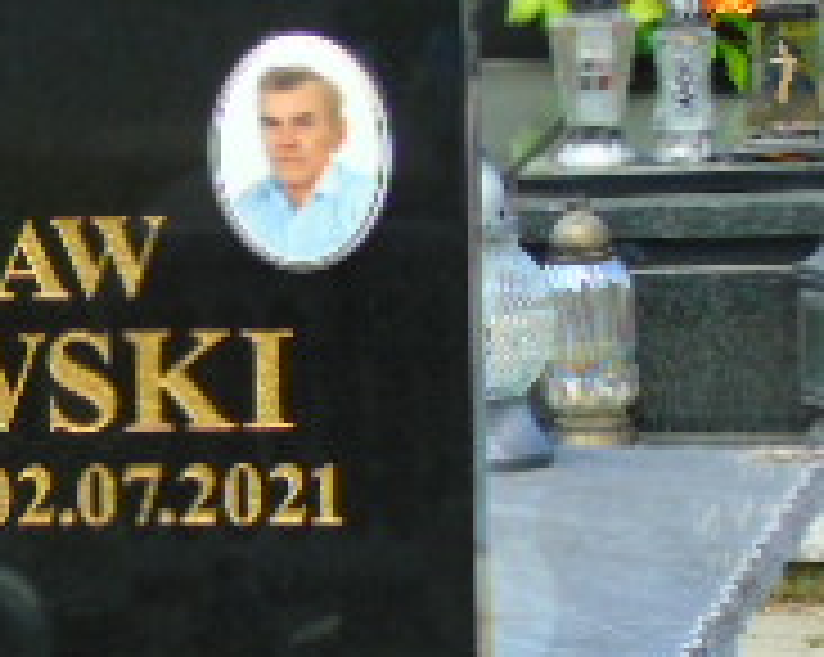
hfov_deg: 8.9
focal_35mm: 212
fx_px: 5165
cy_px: 684
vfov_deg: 7.2
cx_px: -396
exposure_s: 1/200
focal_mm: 11
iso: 80
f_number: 4.5
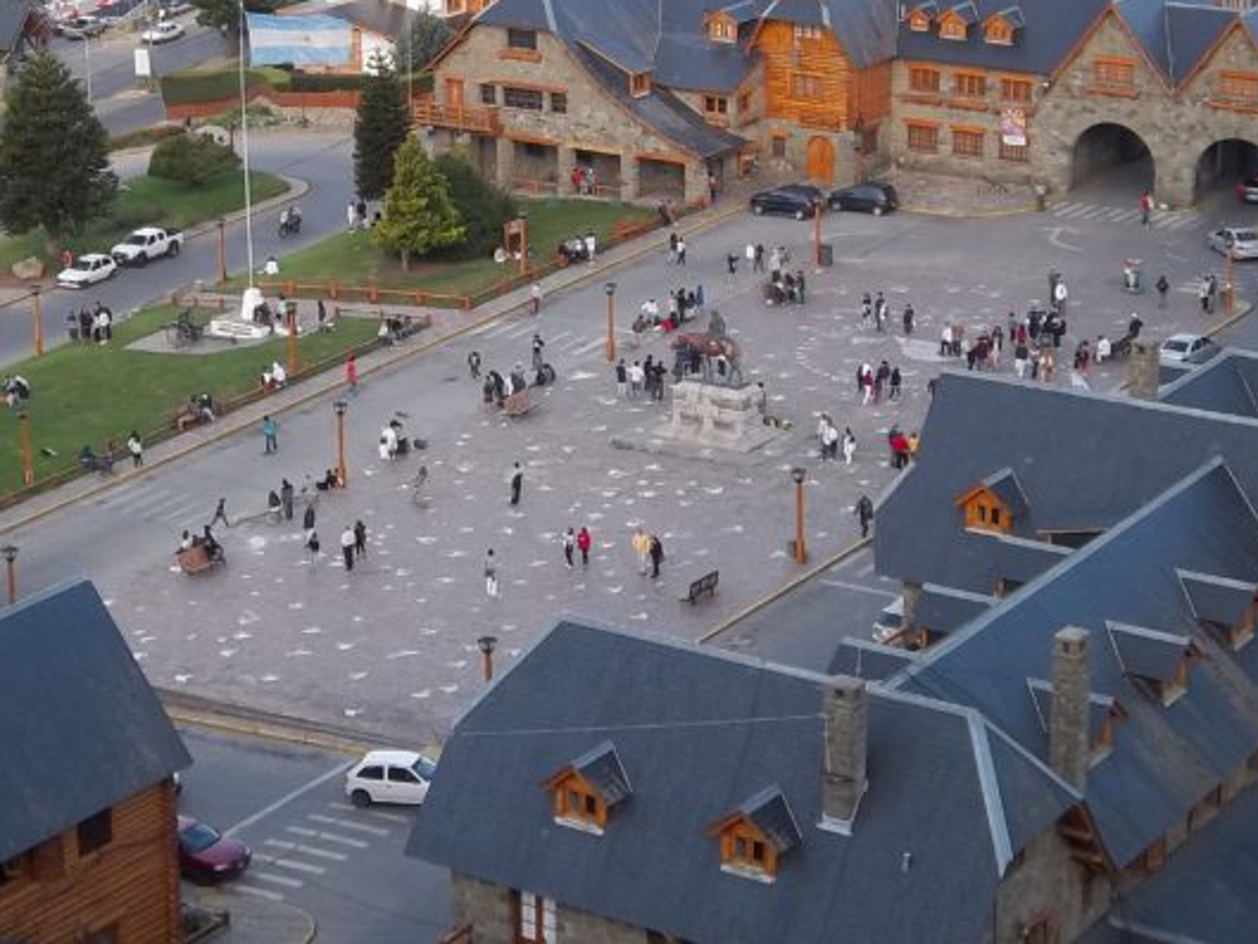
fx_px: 3308
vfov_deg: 16.2
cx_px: 416
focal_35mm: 91
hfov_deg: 21.4
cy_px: 221
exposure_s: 1/80
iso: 64
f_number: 4.58
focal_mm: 8.3
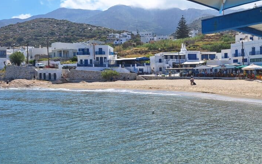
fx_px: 250
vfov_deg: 36.3
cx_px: 172
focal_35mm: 35
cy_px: 85
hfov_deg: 54.3
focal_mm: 5.54
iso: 40
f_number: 1.8
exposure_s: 1/5000
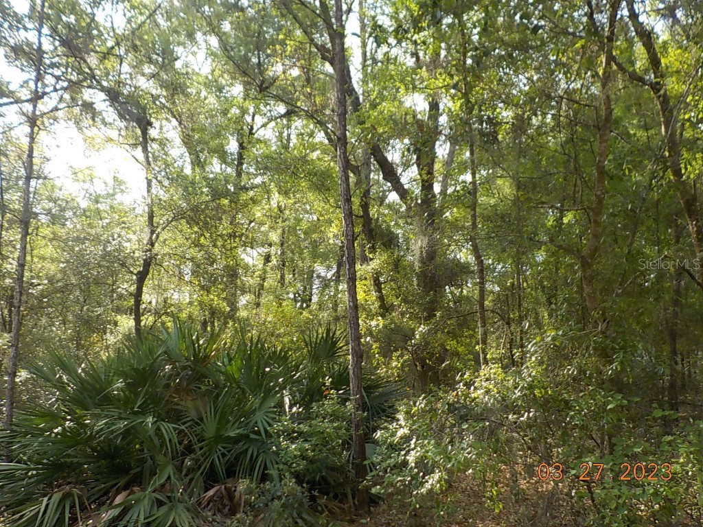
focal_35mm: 30
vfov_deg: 46.8
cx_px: 352
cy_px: 264
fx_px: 609
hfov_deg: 60.0
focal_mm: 4.1
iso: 125
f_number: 3.3
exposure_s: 1/160
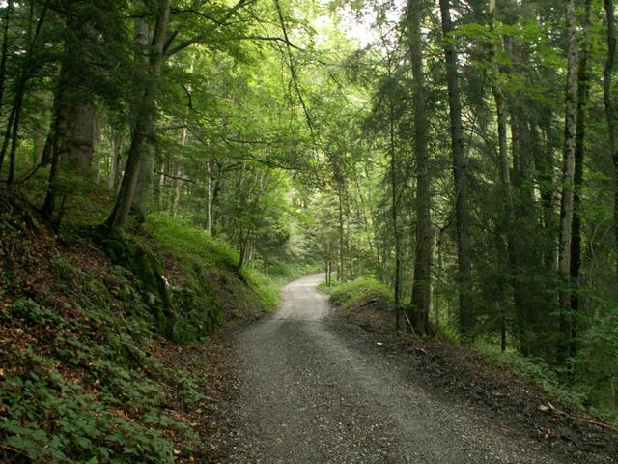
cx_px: 309
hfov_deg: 52.6
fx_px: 625
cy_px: 232
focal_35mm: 35
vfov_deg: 40.7
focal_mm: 5.86
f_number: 2.8
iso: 160
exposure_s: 1/13
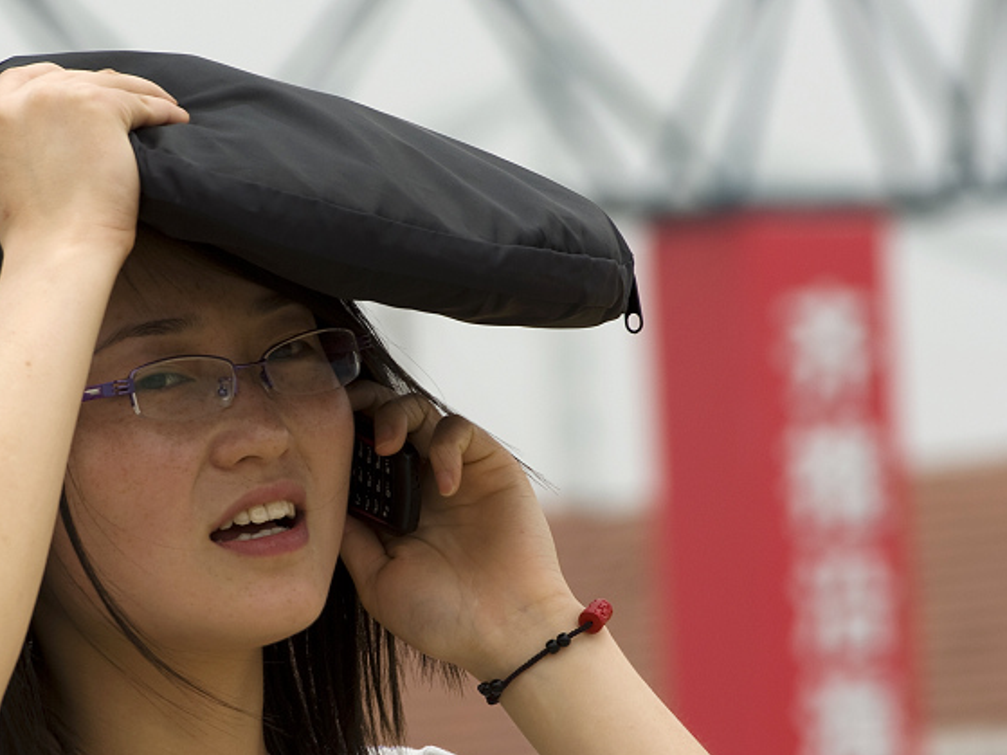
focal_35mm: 581
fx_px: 16898
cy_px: 485
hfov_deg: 3.4
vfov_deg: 2.6
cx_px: 295
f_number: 8
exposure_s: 1/200
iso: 100
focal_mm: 250
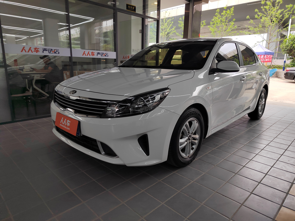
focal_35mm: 23
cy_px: 110
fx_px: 196
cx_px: 148
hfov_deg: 73.9
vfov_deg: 58.9
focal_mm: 5.52
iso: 148
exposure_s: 1/120
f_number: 1.9
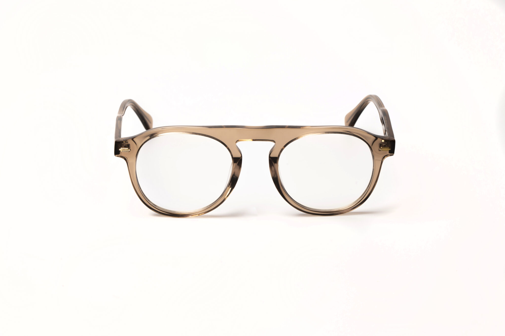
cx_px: 252
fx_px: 1542
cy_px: 168
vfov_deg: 12.4
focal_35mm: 110
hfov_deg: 18.6
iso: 400
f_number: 18
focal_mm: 110
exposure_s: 1/200
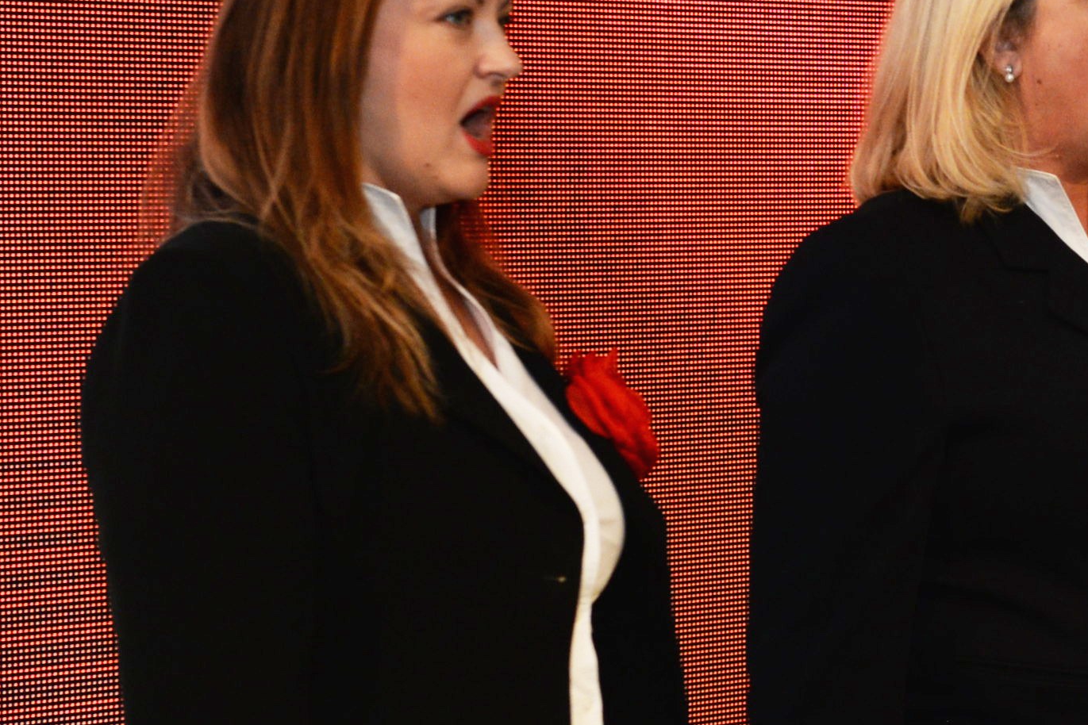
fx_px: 4775
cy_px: 363
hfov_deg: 12.7
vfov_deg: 8.7
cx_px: 1239
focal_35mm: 158
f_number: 4.5
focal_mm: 48
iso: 800
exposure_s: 1/200
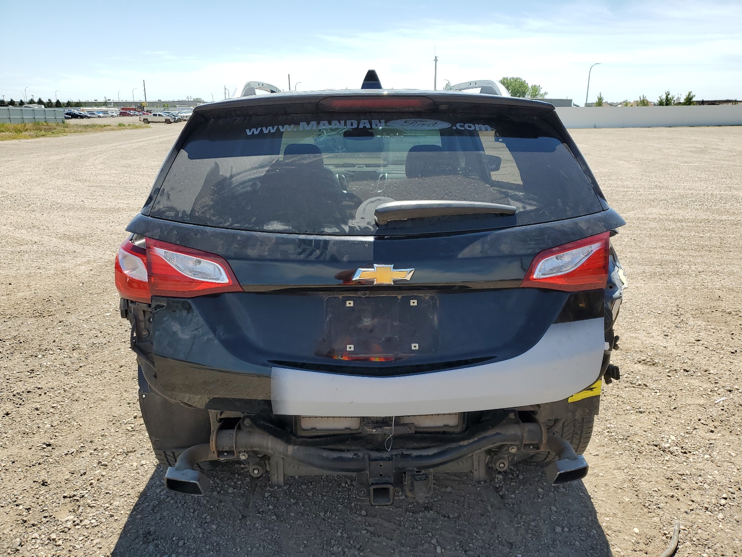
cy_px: 278
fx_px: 557
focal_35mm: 26
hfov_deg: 67.3
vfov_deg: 53.1
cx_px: 371
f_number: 1.5
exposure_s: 1/2500
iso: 50
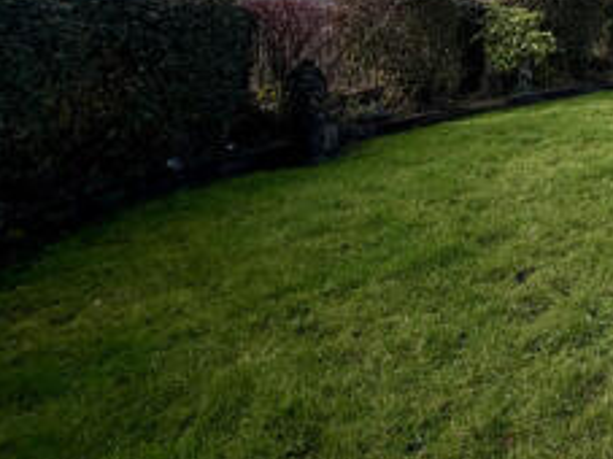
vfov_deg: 36.8
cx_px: 760
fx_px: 637
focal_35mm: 36
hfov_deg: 37.0
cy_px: 34
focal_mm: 2.22
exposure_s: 1/751
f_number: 2.2
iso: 40
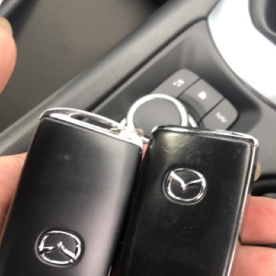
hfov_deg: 42.7
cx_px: 158
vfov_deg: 42.5
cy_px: 171
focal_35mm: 39
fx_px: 352
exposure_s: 1/60
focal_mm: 3.99
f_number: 1.8
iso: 32
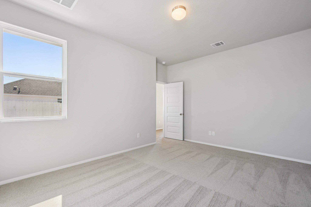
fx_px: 130
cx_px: 156
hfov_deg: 100.4
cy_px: 104
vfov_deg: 77.3
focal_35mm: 15
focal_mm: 10
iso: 400
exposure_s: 1/125
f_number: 8
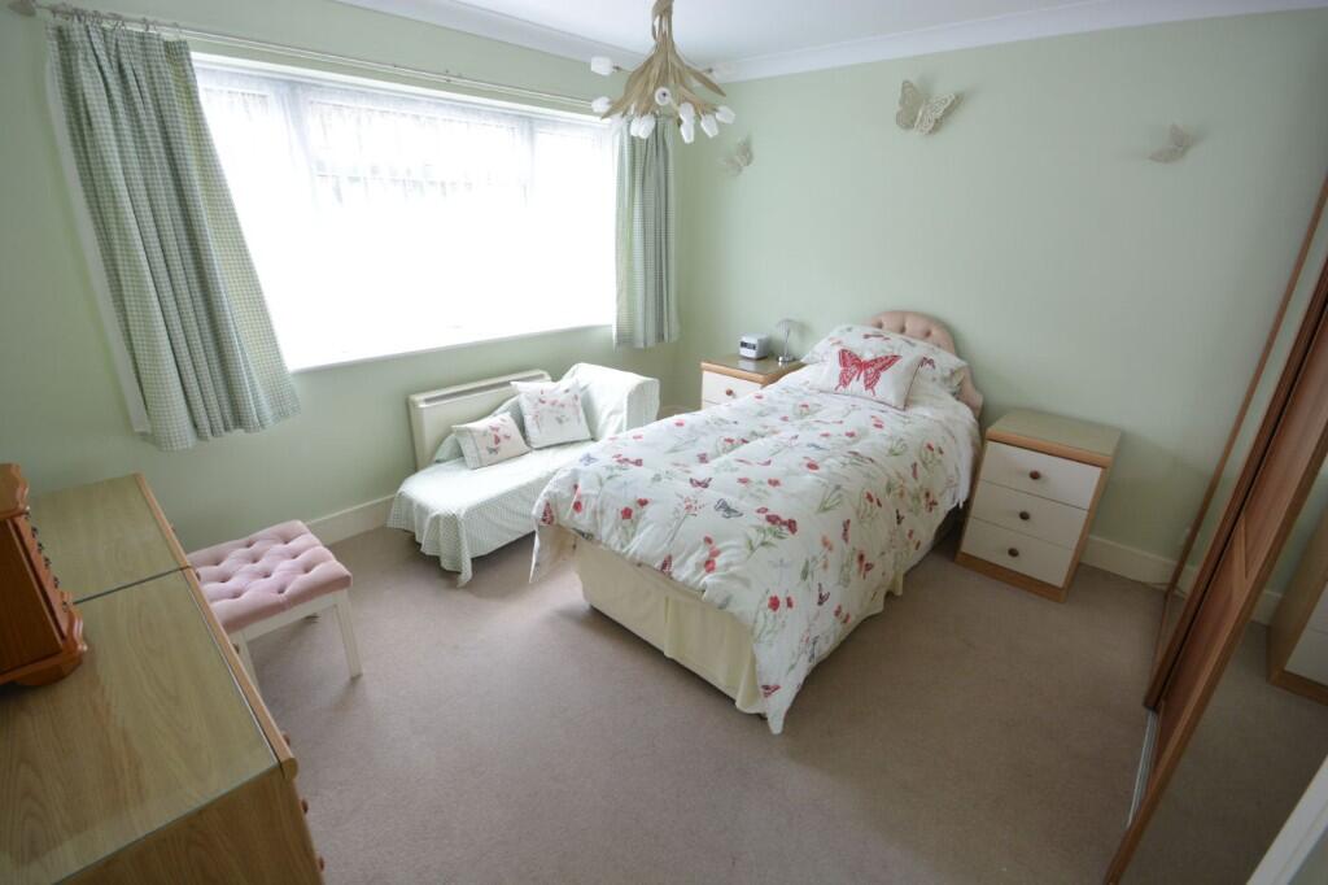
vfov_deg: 77.3
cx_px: 664
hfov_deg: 100.4
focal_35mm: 15
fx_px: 553
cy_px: 442
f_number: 8
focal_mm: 10
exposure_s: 1/10
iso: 400
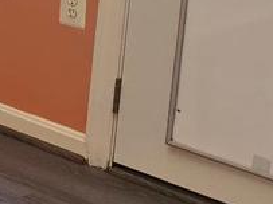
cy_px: -121
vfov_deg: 8.8
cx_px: -305
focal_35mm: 163
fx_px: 1285
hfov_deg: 10.9
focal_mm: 6.3
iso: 200
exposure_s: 1/120
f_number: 1.7
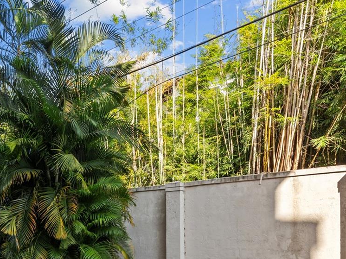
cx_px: 127
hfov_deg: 54.7
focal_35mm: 33
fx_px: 330
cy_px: 231
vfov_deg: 39.9
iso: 250
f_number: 9
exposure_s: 1/30
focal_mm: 16
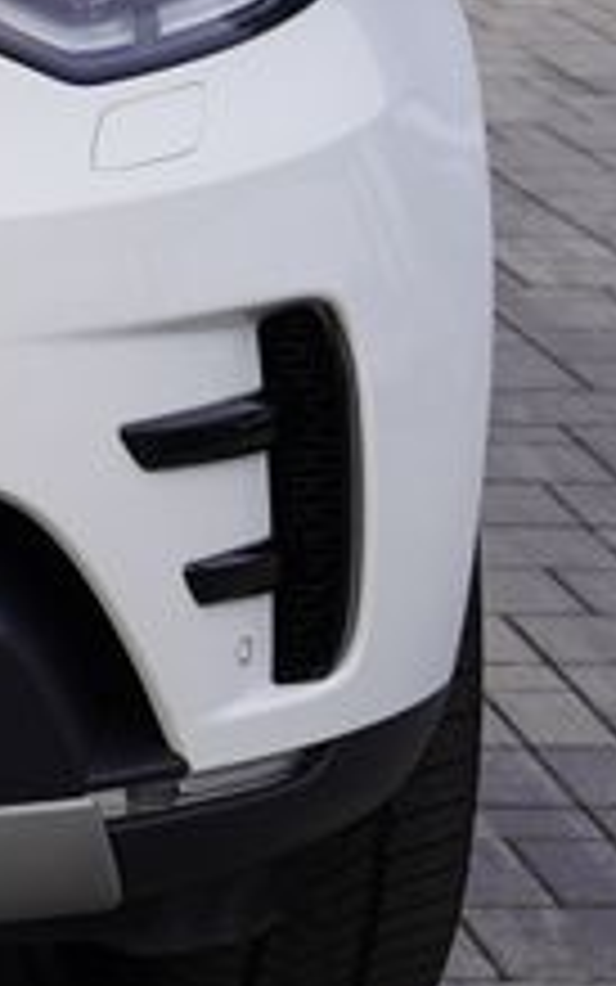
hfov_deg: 6.6
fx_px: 5127
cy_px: -74
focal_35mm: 191
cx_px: -773
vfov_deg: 10.8
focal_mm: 40
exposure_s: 1/80
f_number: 5.6
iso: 100
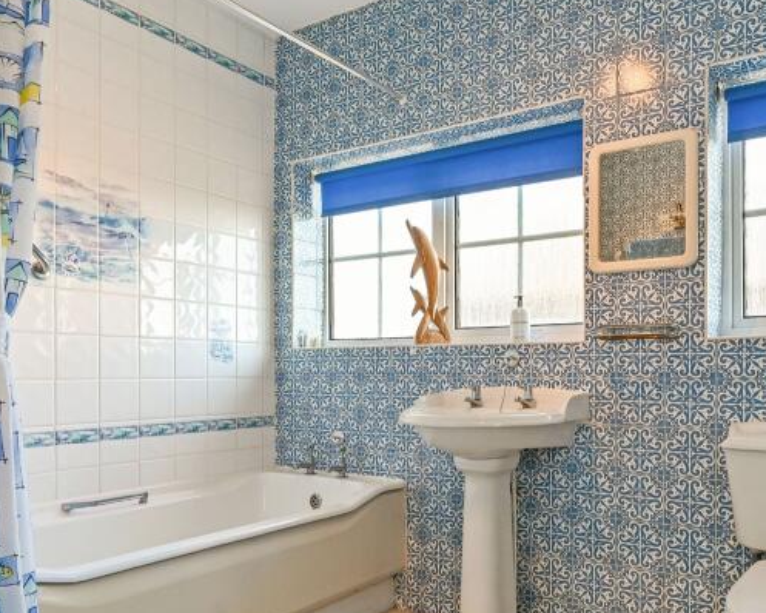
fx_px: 658
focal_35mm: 29
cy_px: 382
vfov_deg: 49.5
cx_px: 438
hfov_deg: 60.2
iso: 400
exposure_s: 1/60
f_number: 8
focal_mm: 15
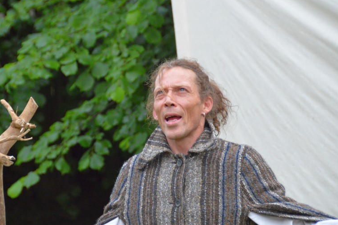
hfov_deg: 6.8
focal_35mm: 305
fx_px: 2861
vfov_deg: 4.5
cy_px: 112
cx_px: 127
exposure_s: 1/125
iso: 2200
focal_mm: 150
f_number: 5.6
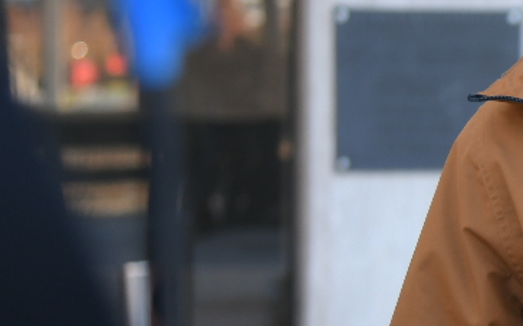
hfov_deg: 8.4
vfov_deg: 5.6
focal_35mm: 236
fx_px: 3362
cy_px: 98
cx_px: 1050
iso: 400
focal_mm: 52
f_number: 4
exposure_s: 1/320
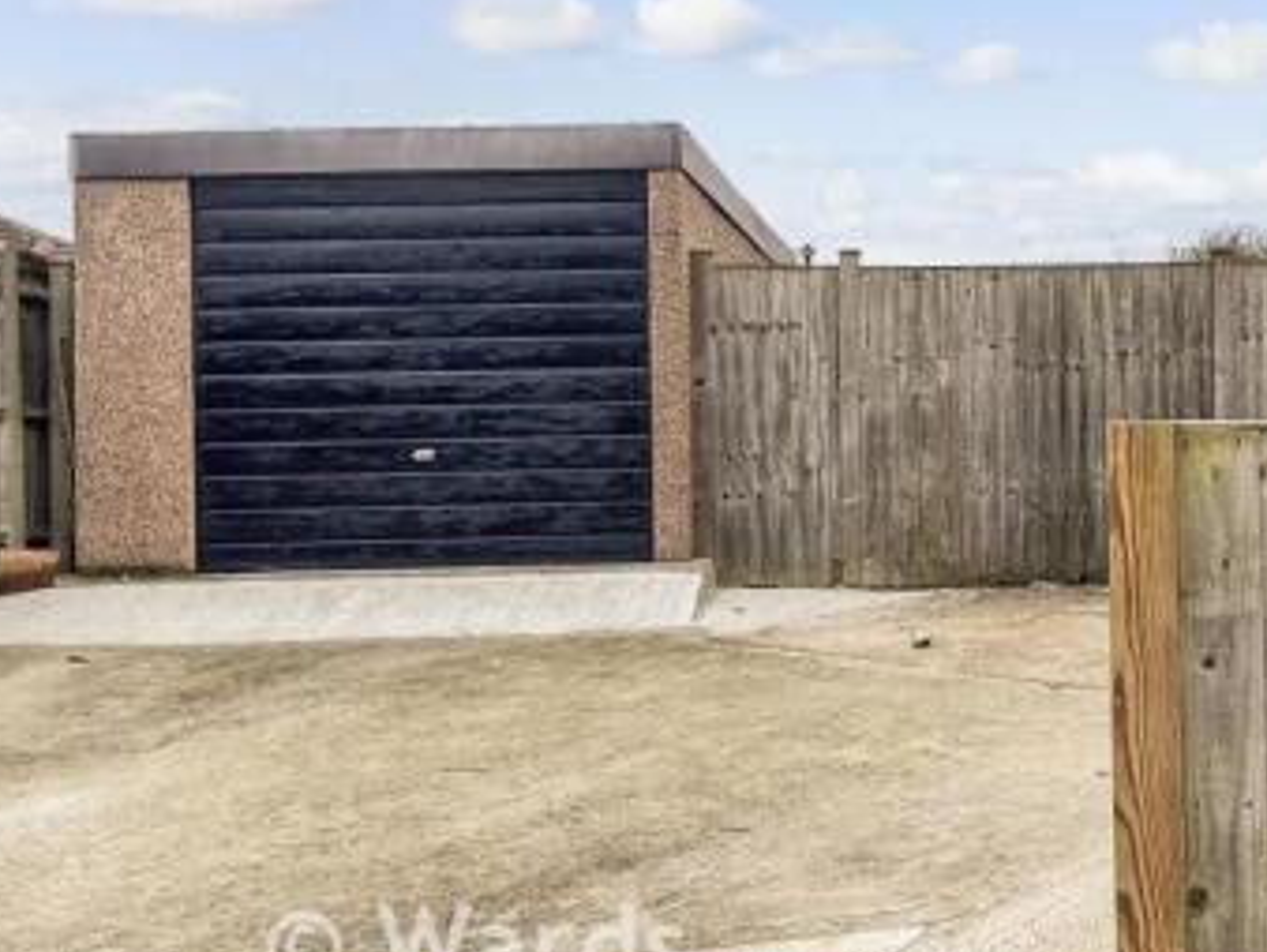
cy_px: 388
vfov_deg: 29.1
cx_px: 973
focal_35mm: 50
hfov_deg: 37.1
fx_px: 1831
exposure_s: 1/180
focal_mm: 3
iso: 16
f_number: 1.8
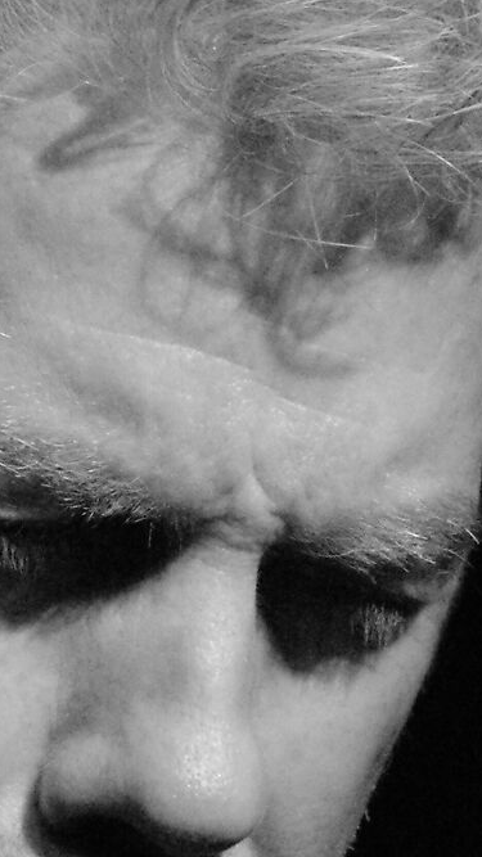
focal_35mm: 2541
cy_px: 508
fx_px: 57757
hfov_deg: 0.5
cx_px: 333
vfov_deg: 0.9
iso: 12800
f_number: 5.6
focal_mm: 450
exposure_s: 1/3200
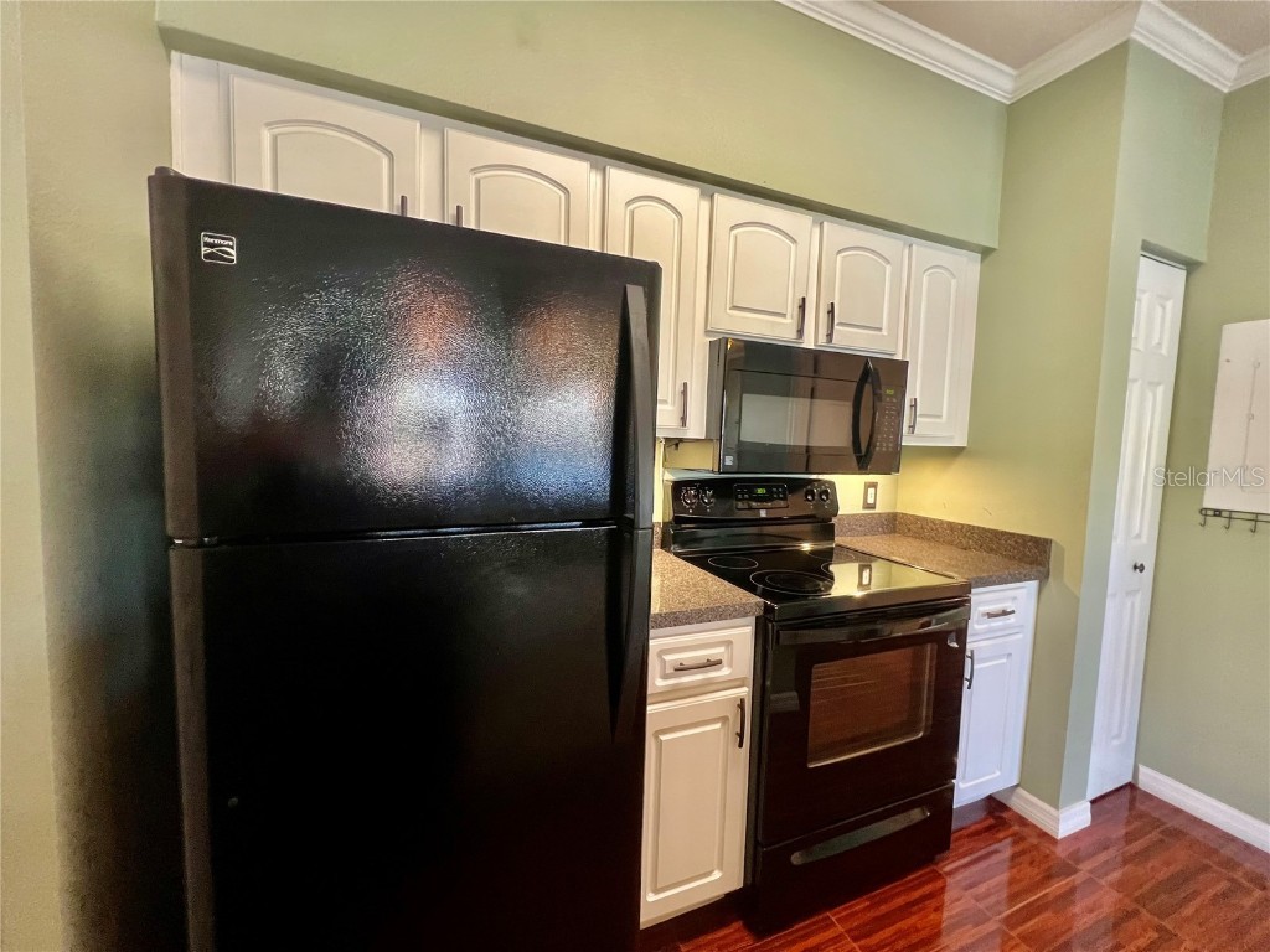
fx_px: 477
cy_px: 476
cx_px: 635
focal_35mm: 13
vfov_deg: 89.9
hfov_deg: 106.2
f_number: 1.8
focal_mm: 1.57
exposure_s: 1/60
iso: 500
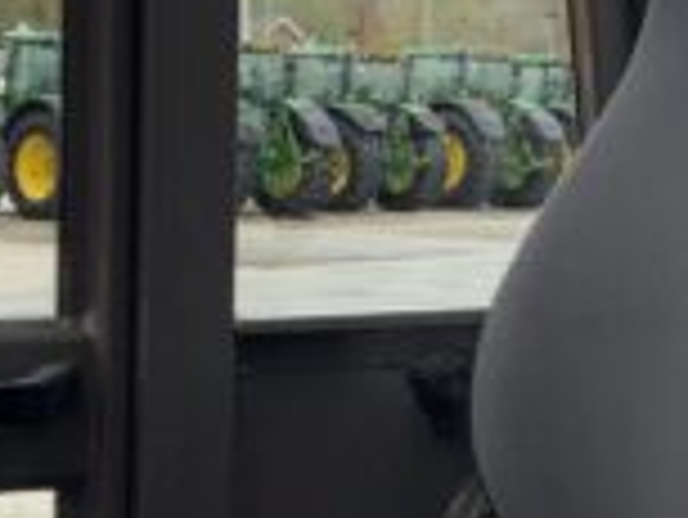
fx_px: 2407
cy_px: 198
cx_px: 688
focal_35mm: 121
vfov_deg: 12.3
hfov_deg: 16.0
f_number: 1.8
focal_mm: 3
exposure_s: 1/122
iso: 40
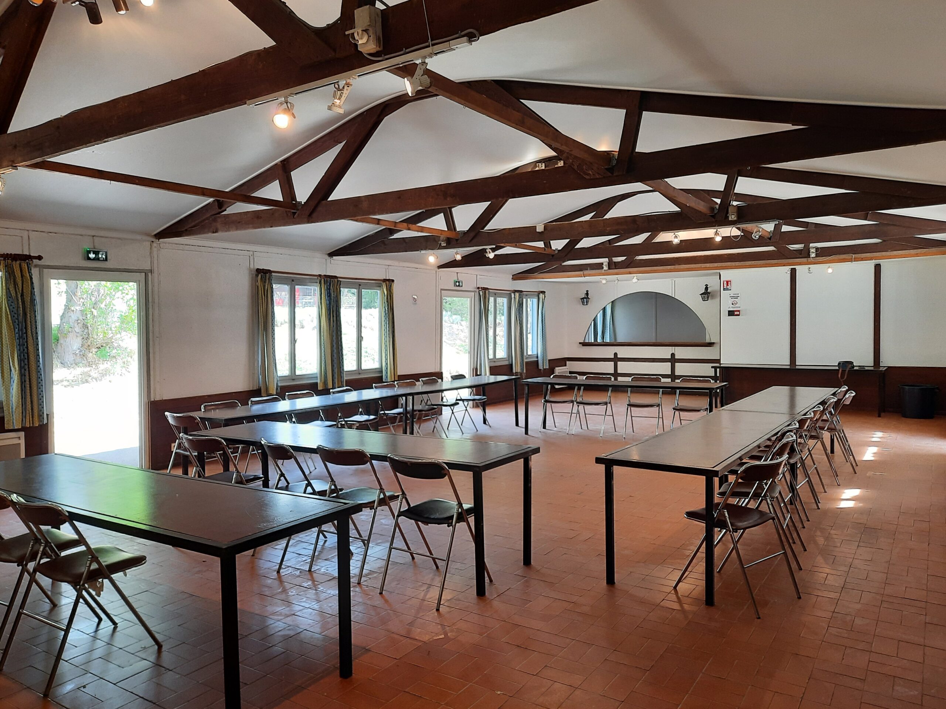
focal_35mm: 25
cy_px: 354
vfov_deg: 54.9
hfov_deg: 69.4
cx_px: 473
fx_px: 683
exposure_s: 1/60
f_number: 2
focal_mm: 4.6
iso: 100
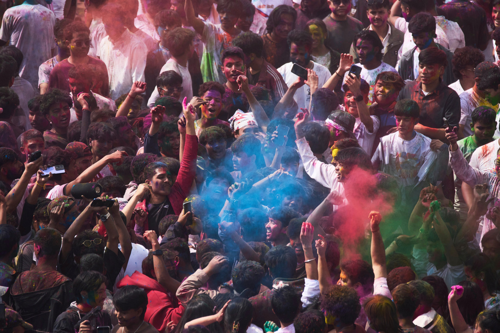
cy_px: 166
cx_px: 250
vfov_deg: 2.3
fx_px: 8334
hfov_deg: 3.4
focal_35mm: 600
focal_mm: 400
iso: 640
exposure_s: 1/2500
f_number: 5.6
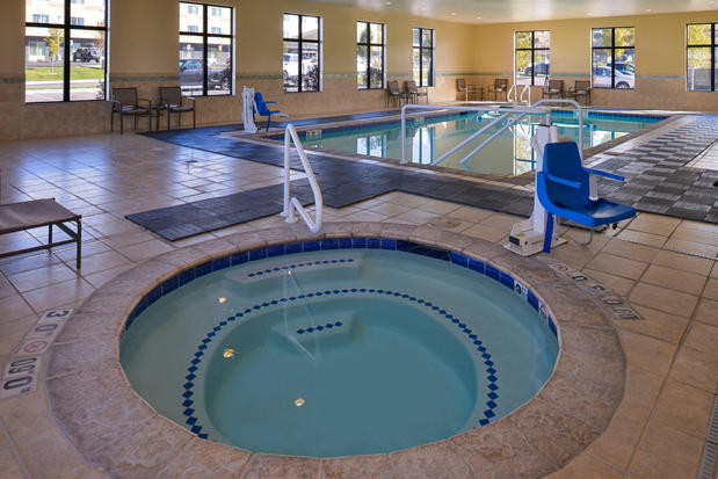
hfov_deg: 73.7
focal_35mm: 24
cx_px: 359
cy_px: 240
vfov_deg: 53.2
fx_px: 479
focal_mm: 24
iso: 640
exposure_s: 1/30
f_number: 11
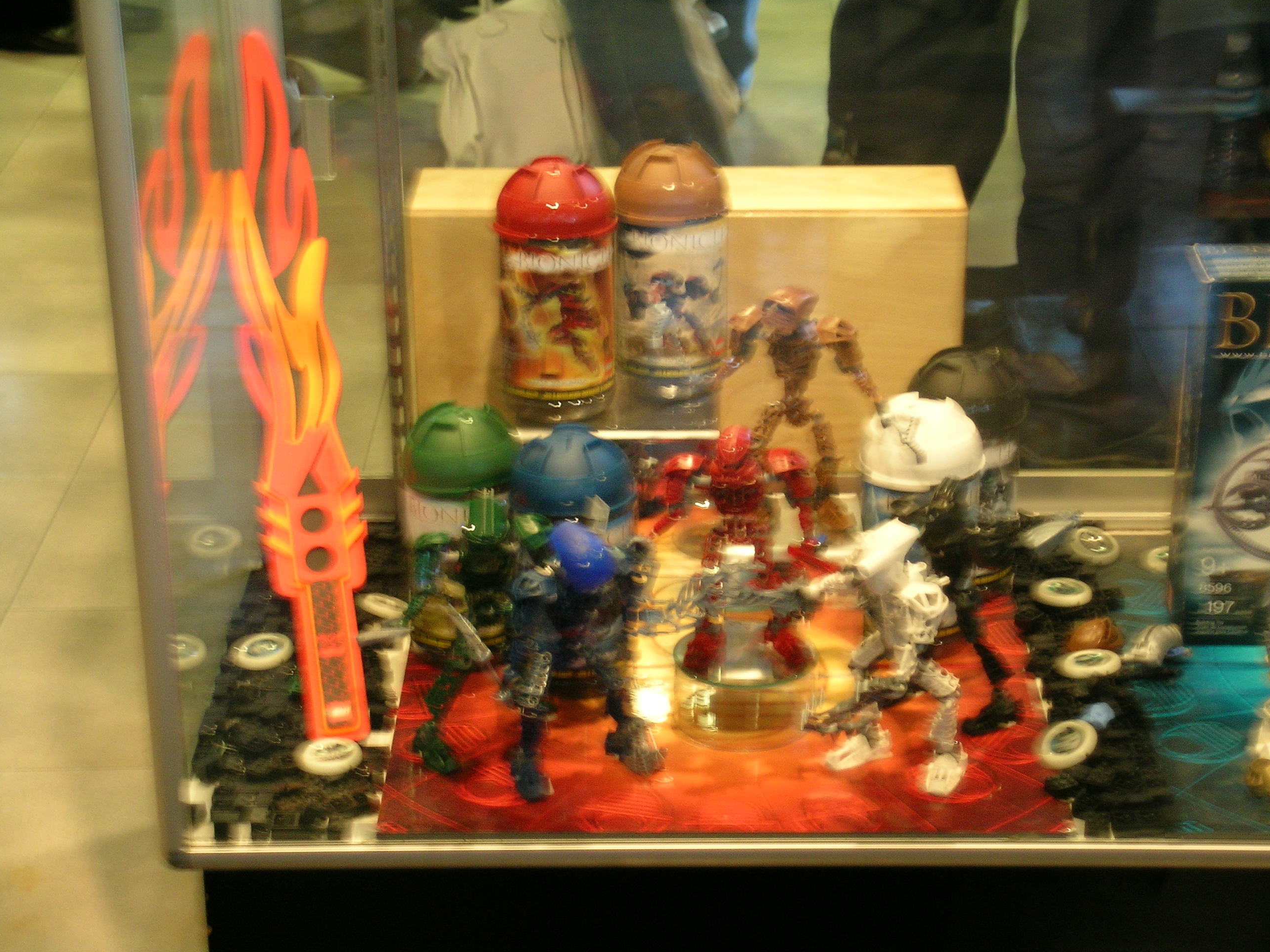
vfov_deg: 19.4
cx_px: 634
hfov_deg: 25.7
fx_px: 2788
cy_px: 477
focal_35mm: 76
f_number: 4
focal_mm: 15.6
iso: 113
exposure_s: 1/3.7
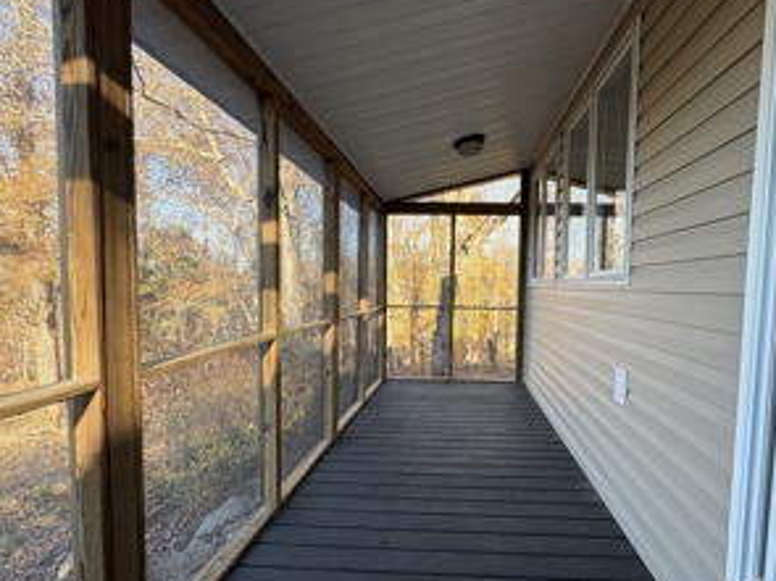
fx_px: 426
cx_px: 442
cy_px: 315
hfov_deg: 84.2
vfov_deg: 68.5
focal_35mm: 19
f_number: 2.2
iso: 50
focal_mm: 2.22
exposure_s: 1/99
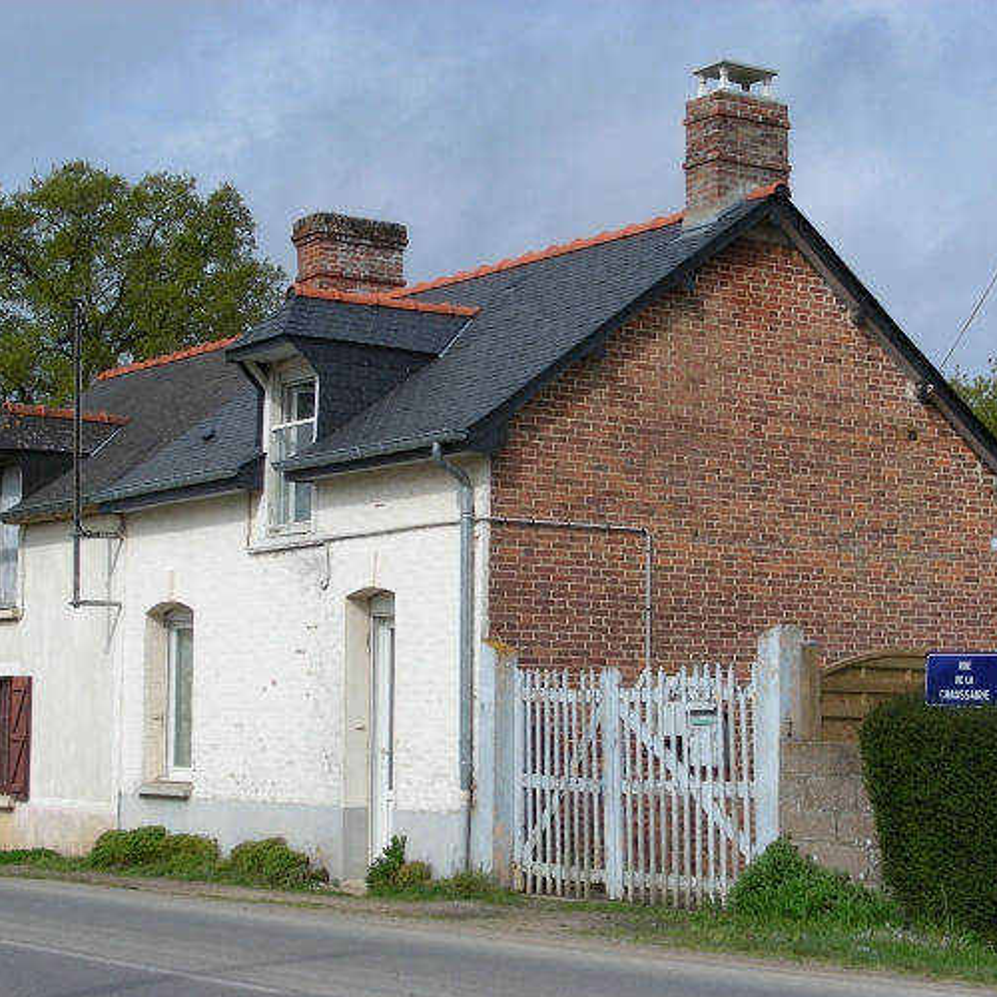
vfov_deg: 24.7
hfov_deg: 24.7
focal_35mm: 70
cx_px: 518
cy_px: 508
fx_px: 2281
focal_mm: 9.7
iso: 50
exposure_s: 1/573
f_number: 4
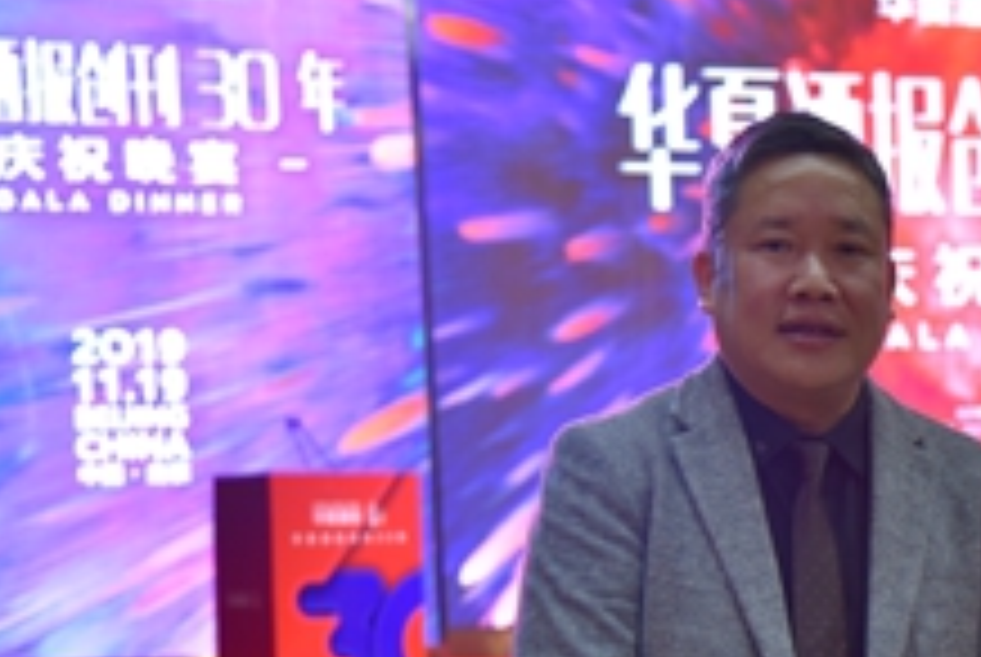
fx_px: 3002
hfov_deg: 18.1
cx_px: 990
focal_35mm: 110
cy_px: 562
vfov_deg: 12.4
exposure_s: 1/60
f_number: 4
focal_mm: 48
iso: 1100
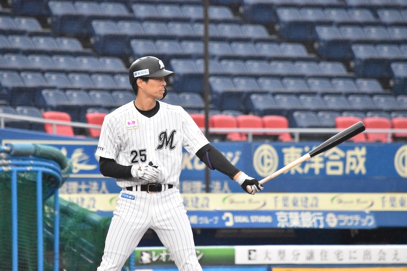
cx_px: 204
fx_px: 5088
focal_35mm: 450
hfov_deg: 4.6
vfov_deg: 3.1
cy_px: 136
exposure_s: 1/3200
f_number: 7.1
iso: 10000
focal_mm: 300
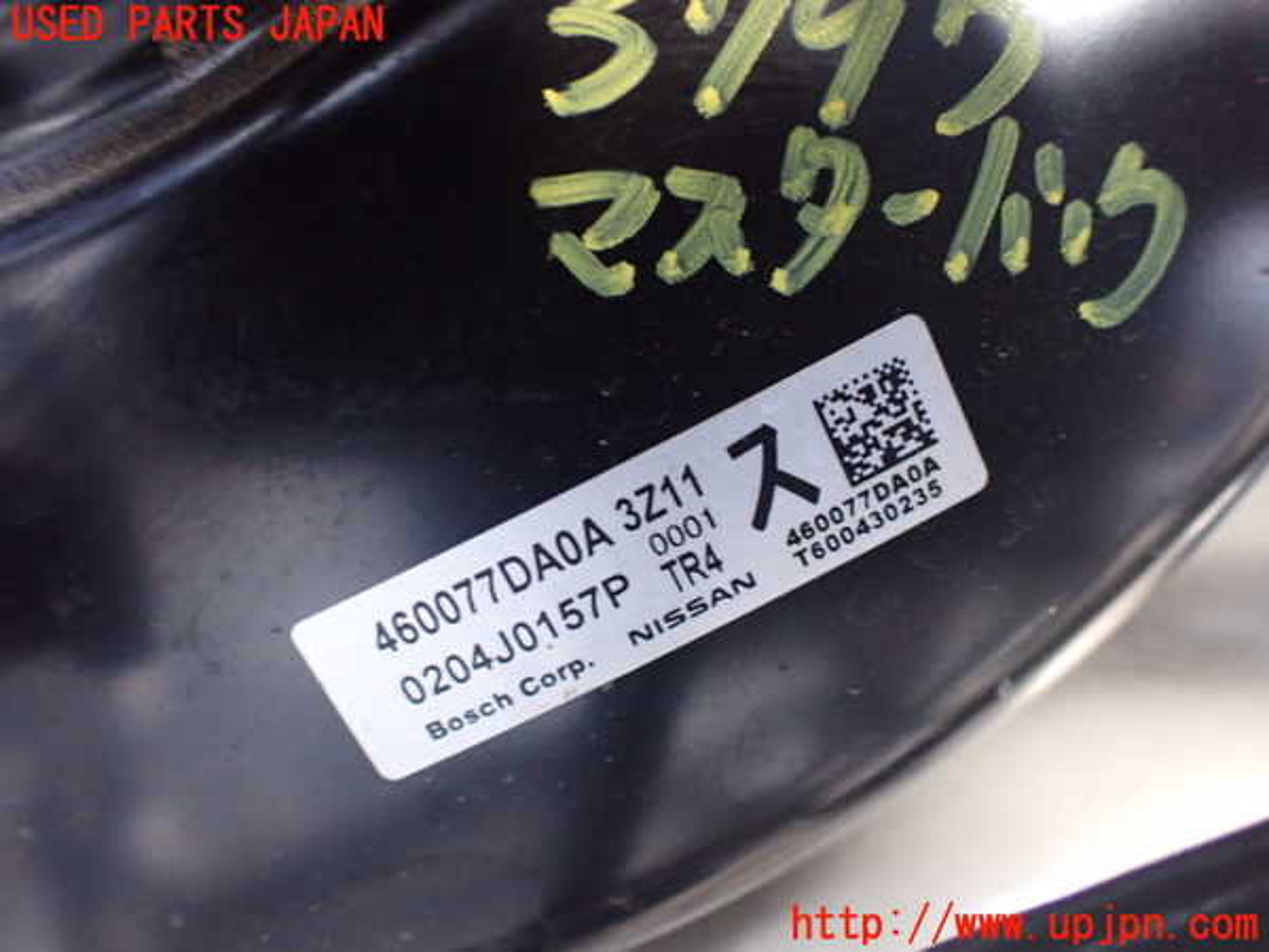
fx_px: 1100
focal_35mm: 30
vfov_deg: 46.8
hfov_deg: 60.0
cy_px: 476
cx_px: 634
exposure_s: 1/30
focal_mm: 5.4
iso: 1000
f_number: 2.3
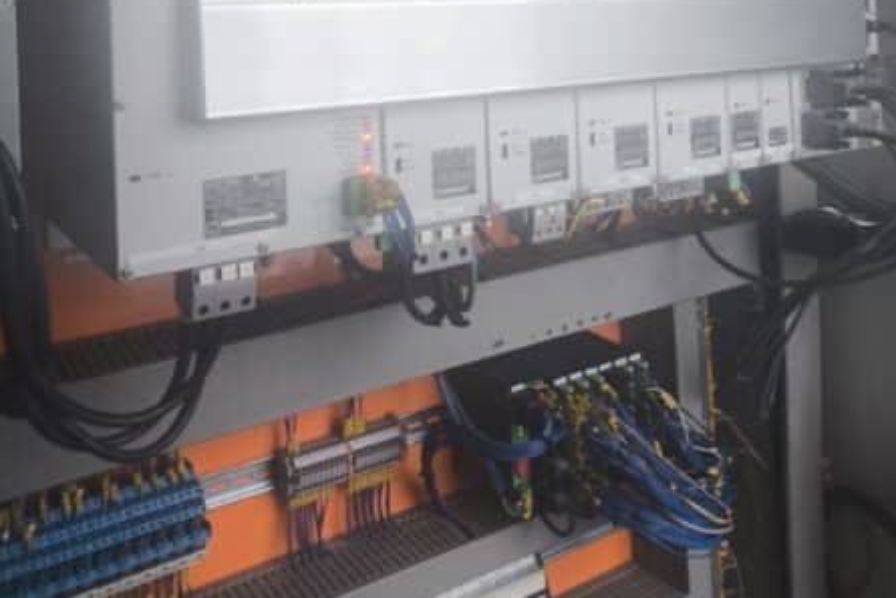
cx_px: 449
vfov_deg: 35.1
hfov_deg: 54.4
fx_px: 871
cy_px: 29
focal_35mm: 35
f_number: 1.7
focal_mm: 4.71
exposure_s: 1/33.3
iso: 500
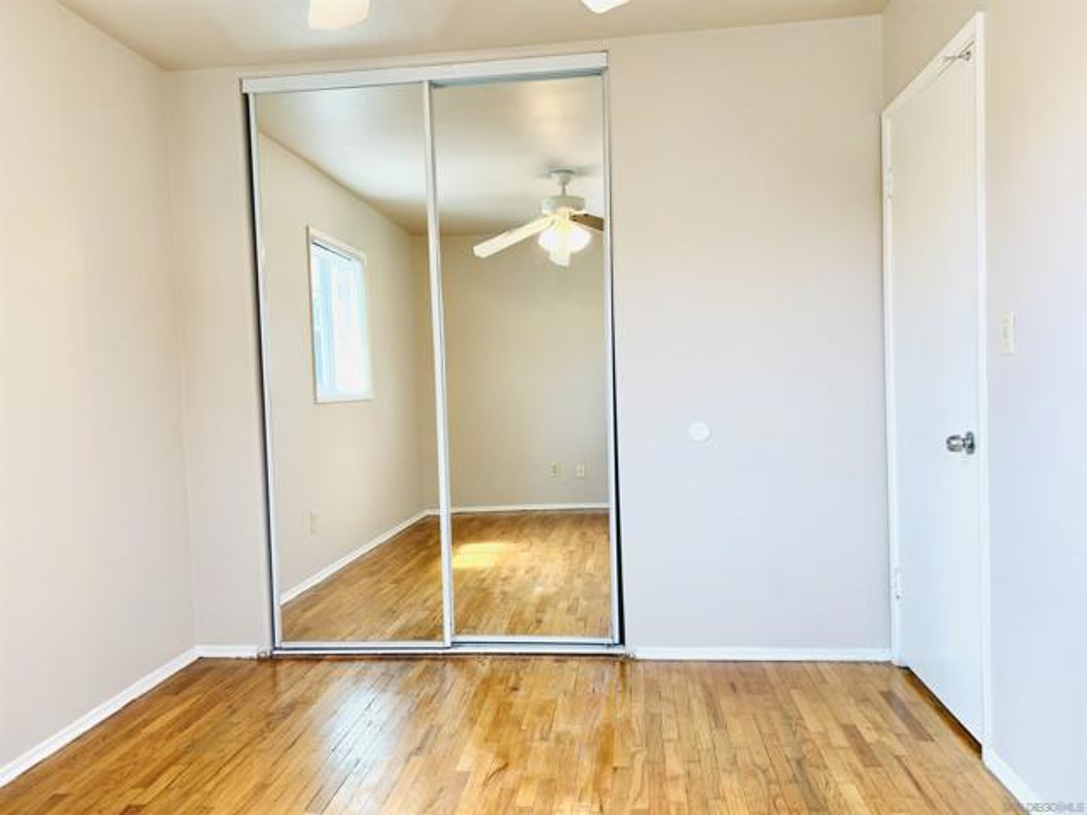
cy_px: 408
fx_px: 816
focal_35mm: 26
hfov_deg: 67.3
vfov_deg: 53.1
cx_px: 544
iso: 64
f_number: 1.8
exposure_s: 1/120
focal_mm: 4.25
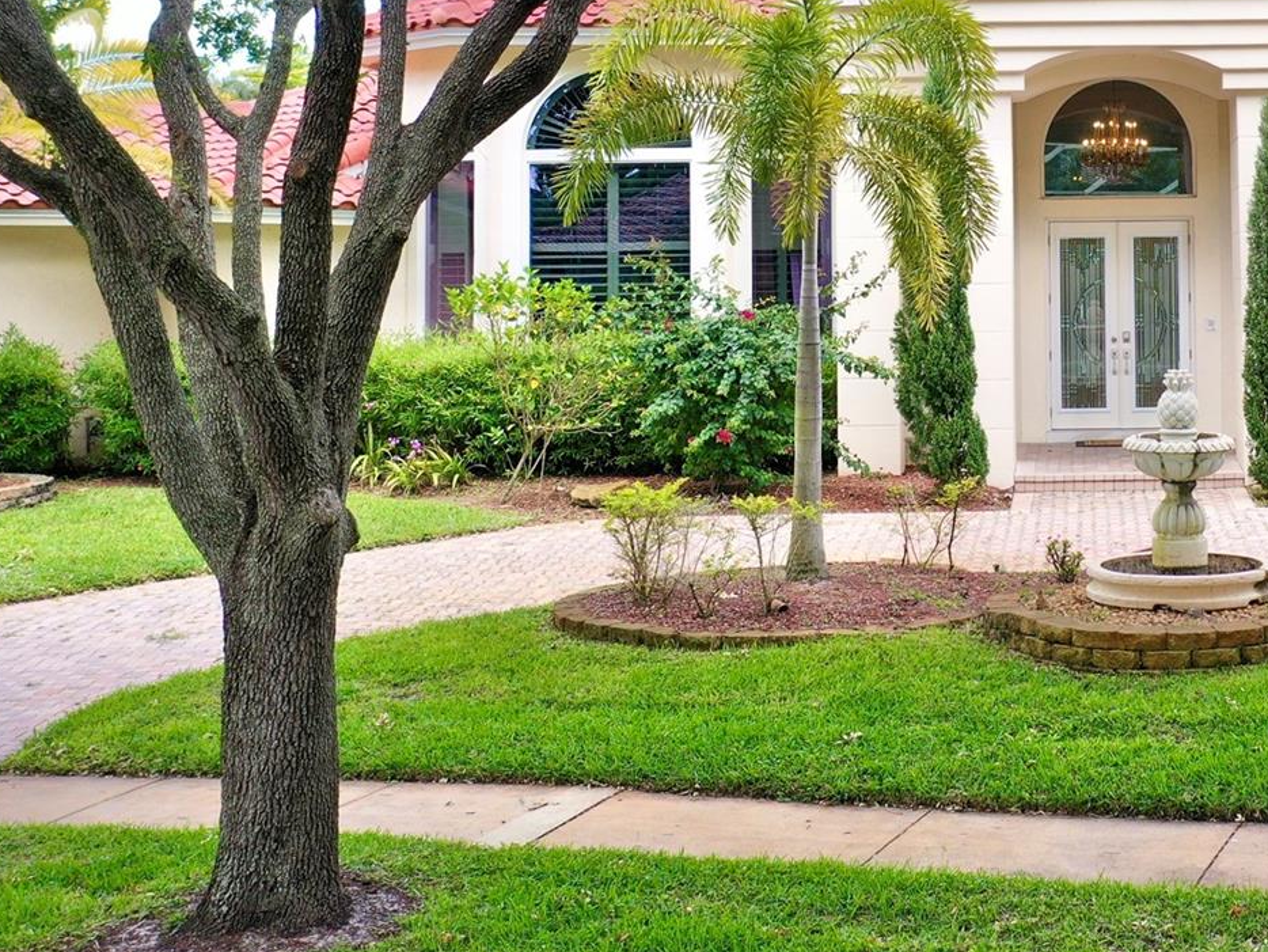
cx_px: 1111
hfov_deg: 31.4
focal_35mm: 59
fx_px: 2162
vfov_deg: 24.3
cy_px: 153
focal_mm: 10.26
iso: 100
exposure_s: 1/240
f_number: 3.2
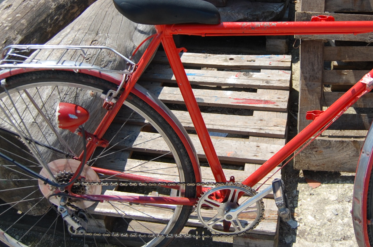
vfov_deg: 26.6
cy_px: 70
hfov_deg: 39.4
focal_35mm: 50
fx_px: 517
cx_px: 230
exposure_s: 1/1600
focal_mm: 18
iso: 200
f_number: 3.5
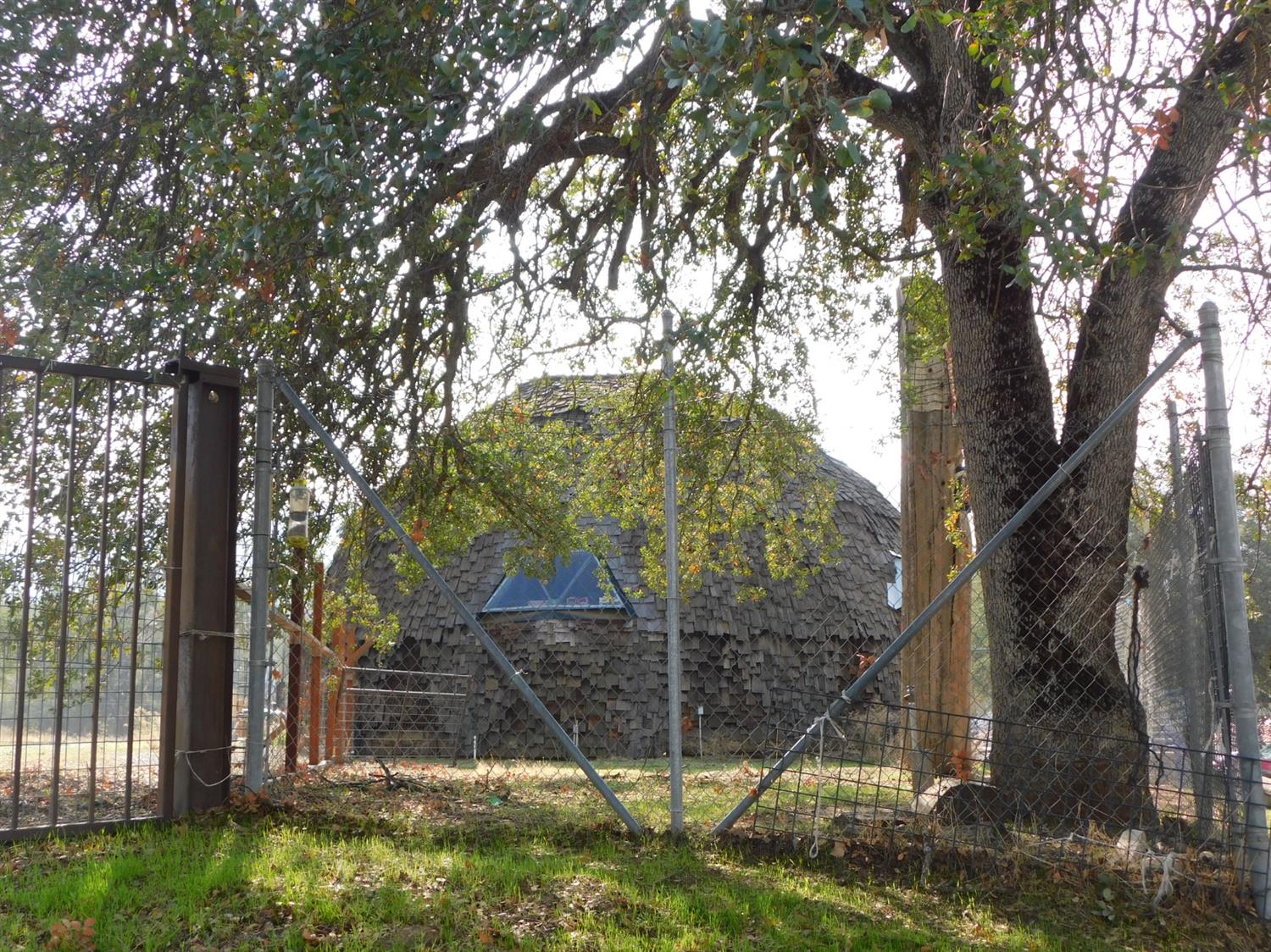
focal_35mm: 40
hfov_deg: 46.8
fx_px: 1468
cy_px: 476
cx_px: 636
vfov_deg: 35.9
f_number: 3.6
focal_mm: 7.1
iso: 125
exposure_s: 1/320
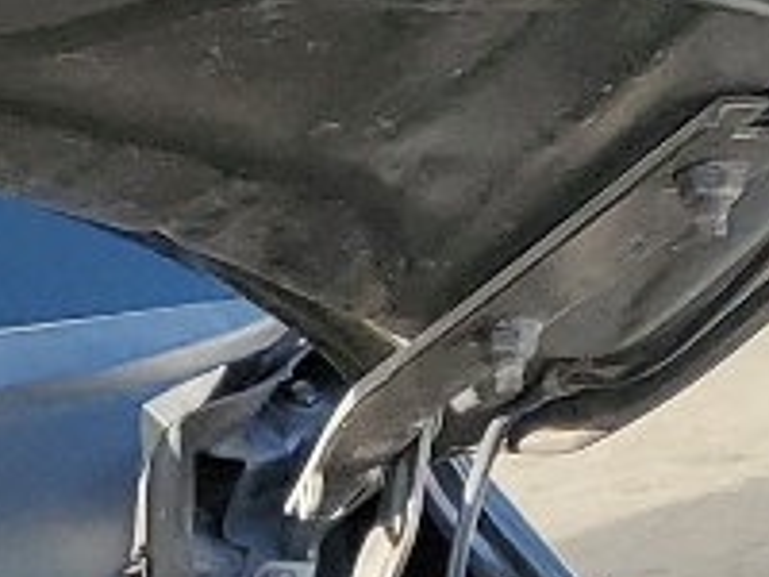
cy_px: 1954
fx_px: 4621
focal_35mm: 208
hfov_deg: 7.7
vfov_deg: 6.3
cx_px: -1876
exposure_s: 1/400
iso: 50
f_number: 1.5
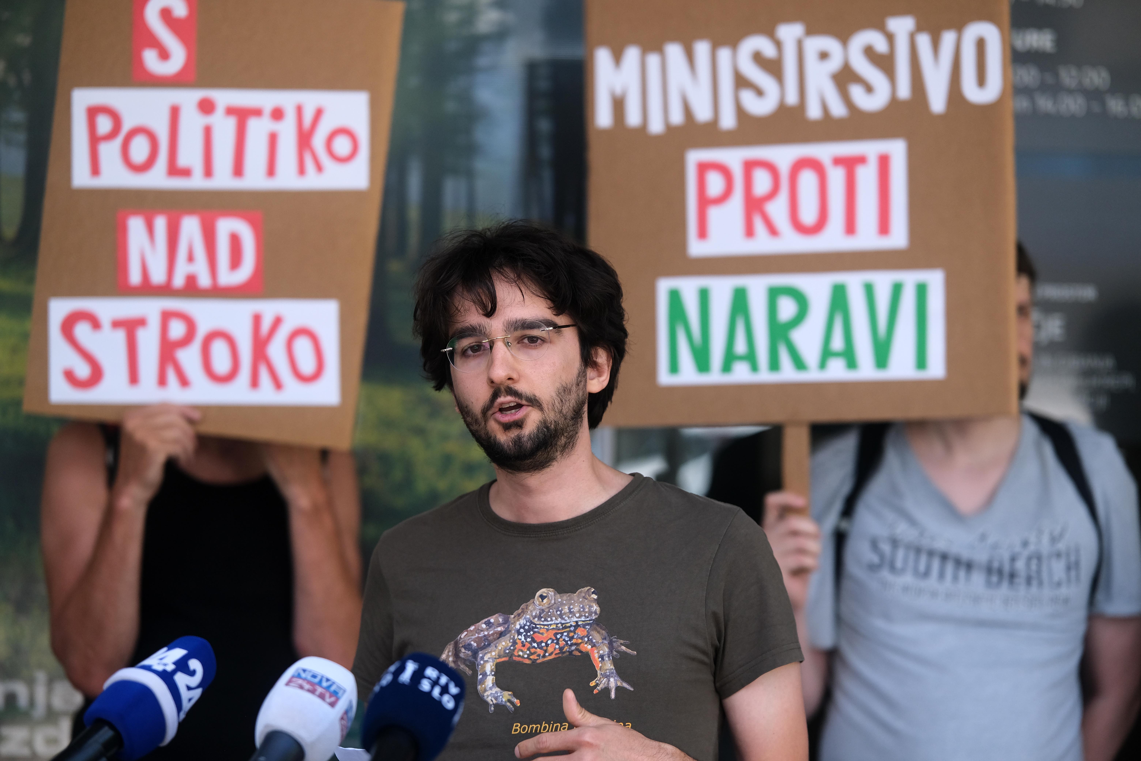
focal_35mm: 113
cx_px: 570
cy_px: 380
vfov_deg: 12.1
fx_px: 3581
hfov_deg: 18.1
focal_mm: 75
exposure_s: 1/2400
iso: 640
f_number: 1.6
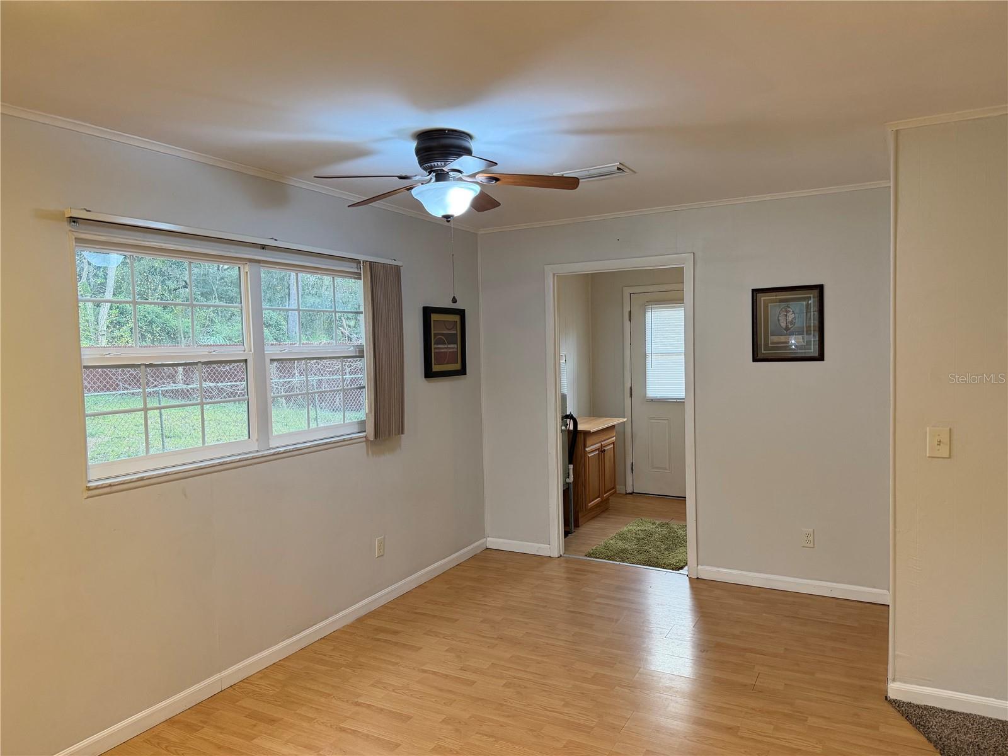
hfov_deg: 71.6
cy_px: 378
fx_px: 699
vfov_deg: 56.8
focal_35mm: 24
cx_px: 504
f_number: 1.78
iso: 400
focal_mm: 6.76
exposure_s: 1/120
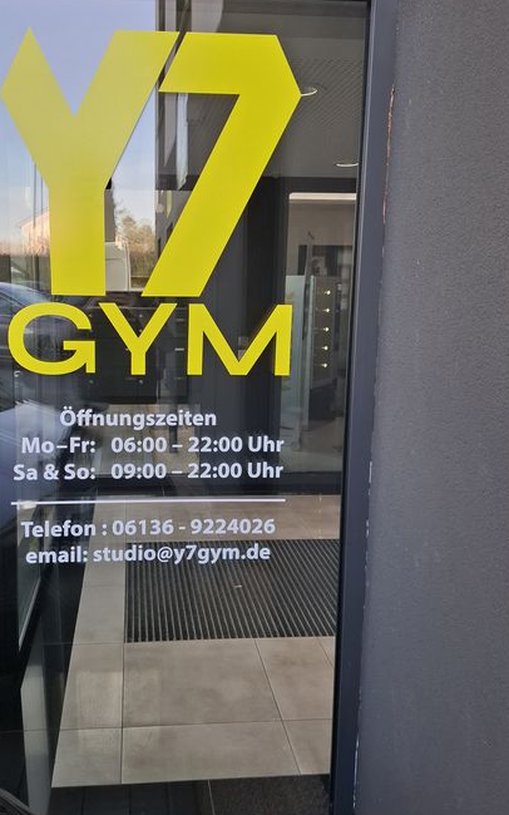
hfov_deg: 41.4
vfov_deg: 62.9
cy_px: 387
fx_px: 666
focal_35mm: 30
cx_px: 177
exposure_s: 1/237
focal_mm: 5.54
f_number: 1.8
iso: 50
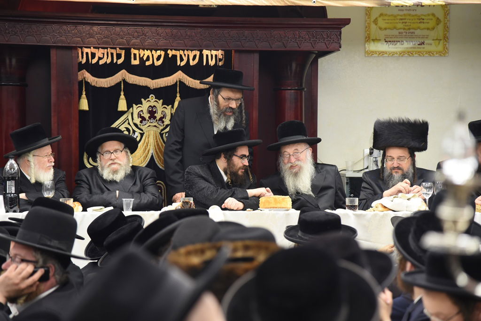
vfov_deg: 11.4
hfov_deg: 17.1
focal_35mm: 120
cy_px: 160
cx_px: 240
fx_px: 1603
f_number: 4.5
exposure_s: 1/125
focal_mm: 120
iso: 1600
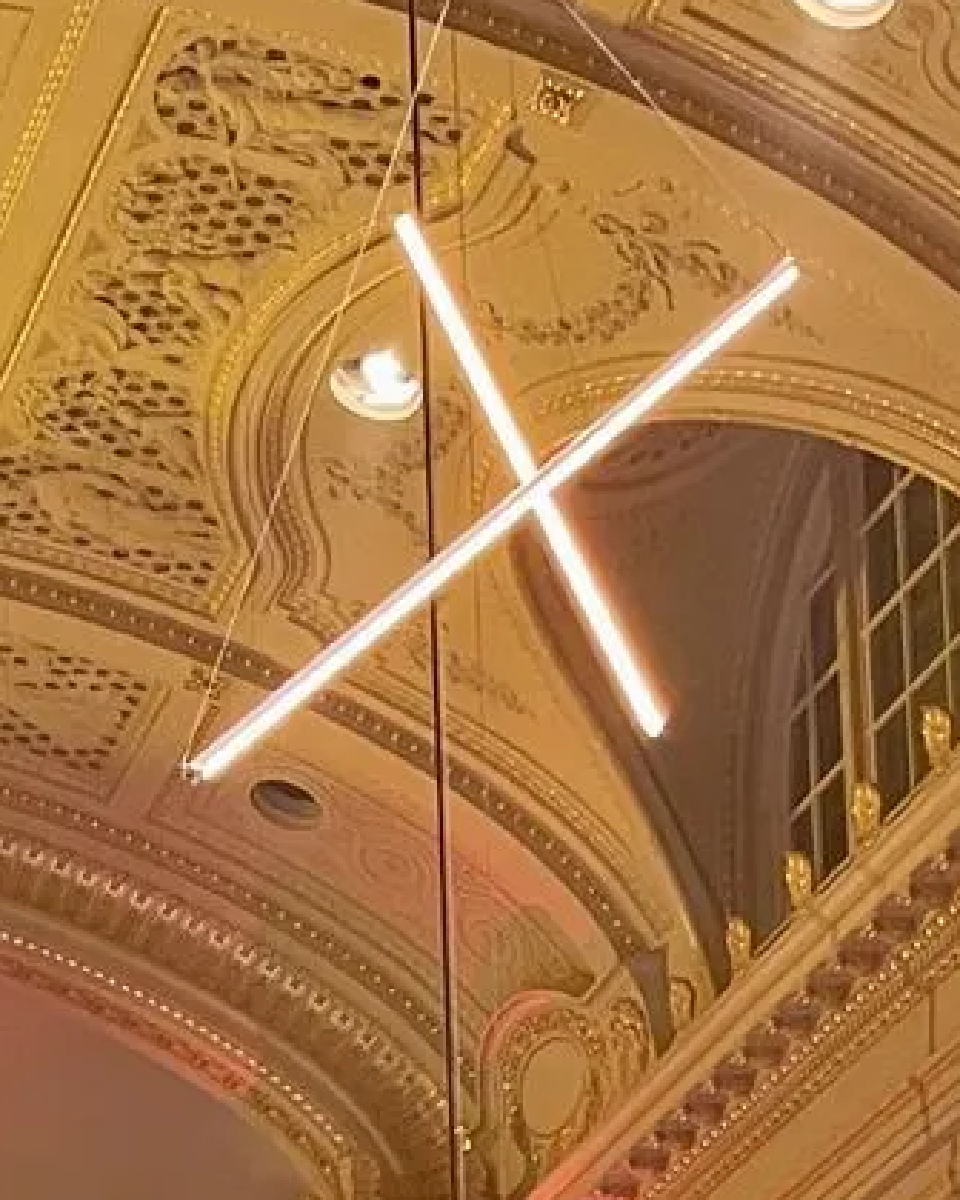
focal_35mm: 116
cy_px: 2086
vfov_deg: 14.7
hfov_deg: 12.1
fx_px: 4120
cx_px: -809
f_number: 1.6
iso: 320
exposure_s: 1/50
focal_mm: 4.2
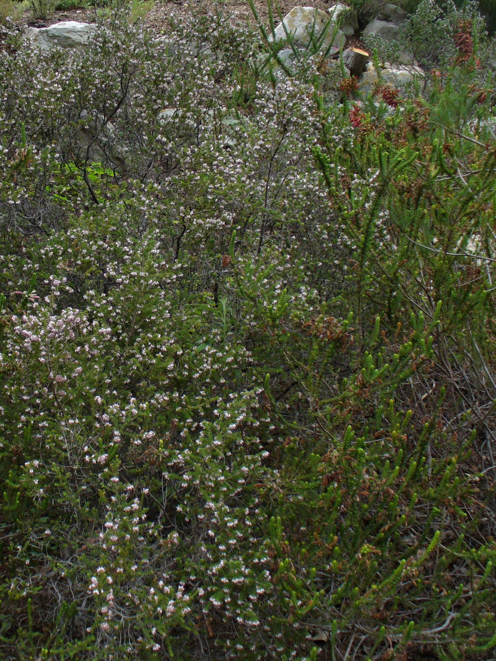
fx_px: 707
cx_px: 248
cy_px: 330
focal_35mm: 37
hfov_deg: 38.7
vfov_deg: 50.1
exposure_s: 1/250
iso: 100
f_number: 2.8
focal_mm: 6.1
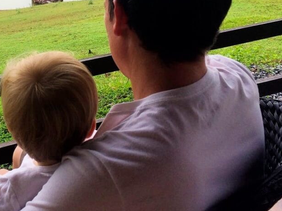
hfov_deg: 30.8
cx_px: 30
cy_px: 25
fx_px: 489
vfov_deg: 23.8
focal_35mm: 60
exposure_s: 1/500
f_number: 2.2
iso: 32
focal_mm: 4.15
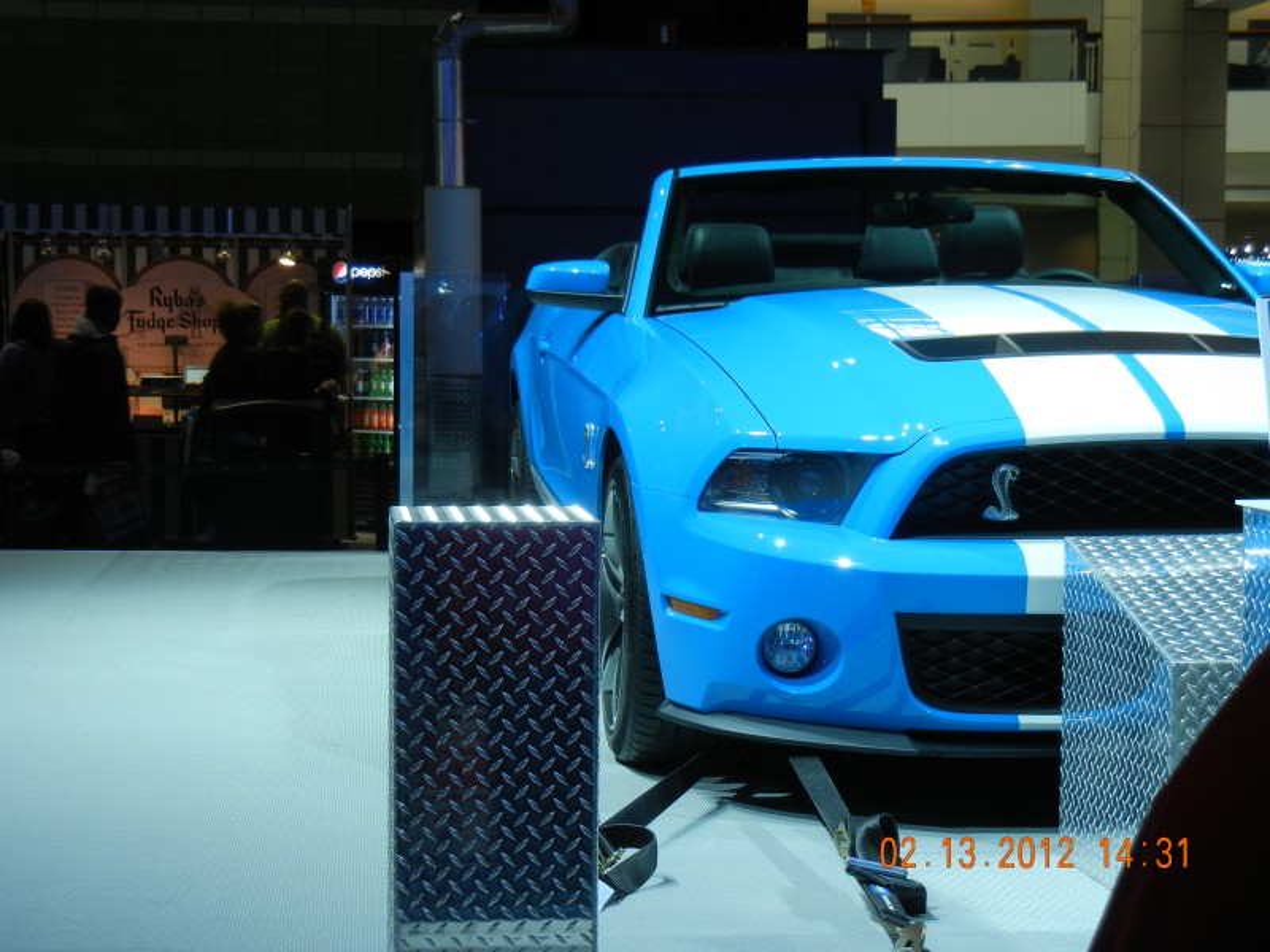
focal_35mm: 68
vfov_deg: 21.6
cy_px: 476
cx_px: 635
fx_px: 2495
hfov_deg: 28.6
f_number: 4.1
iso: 228
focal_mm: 12.2
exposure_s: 1/60
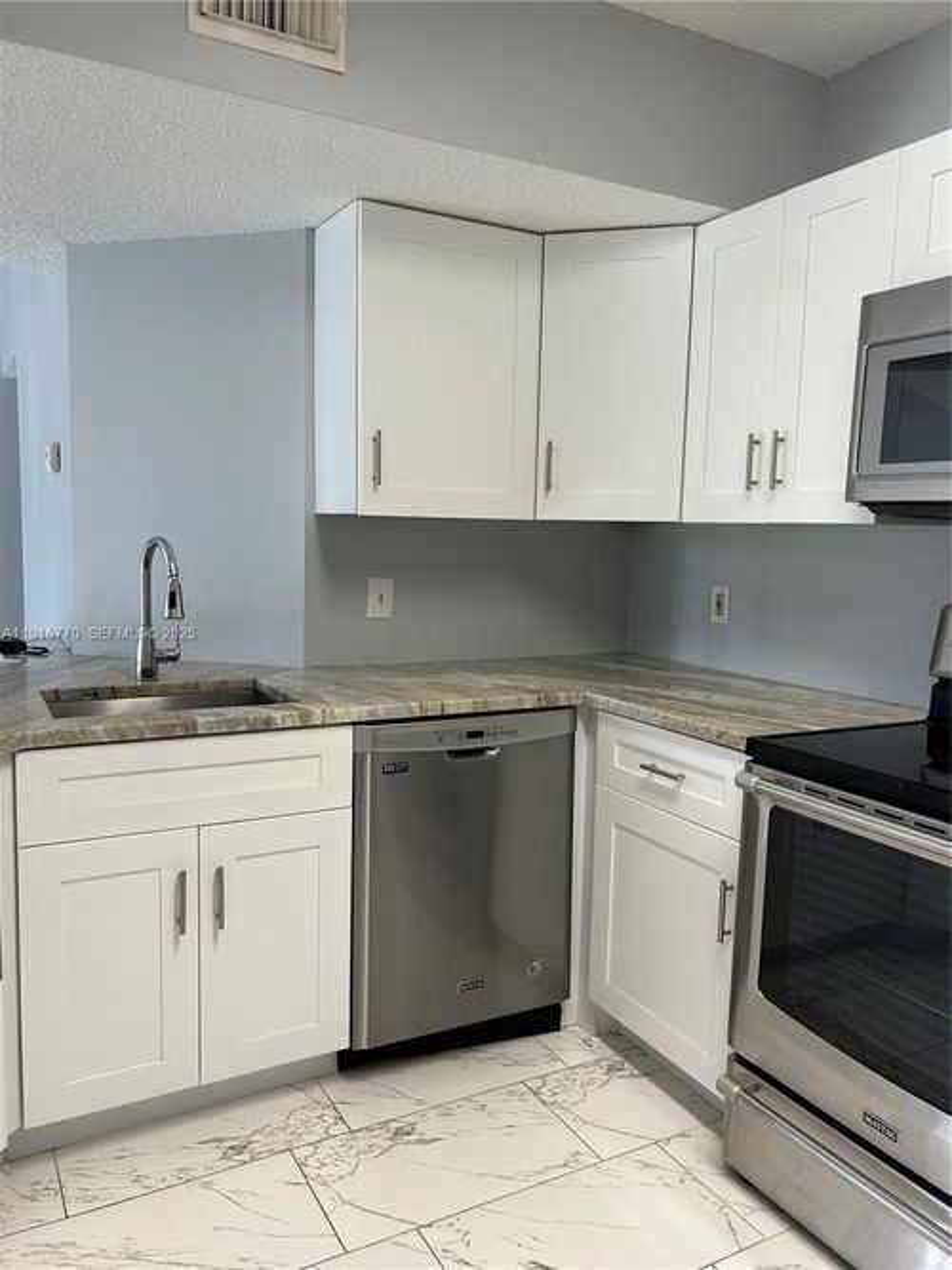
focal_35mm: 26
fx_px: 954
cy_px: 635
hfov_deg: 53.0
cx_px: 476
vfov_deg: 67.3
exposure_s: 1/120
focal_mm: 5.7
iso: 100
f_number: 1.5
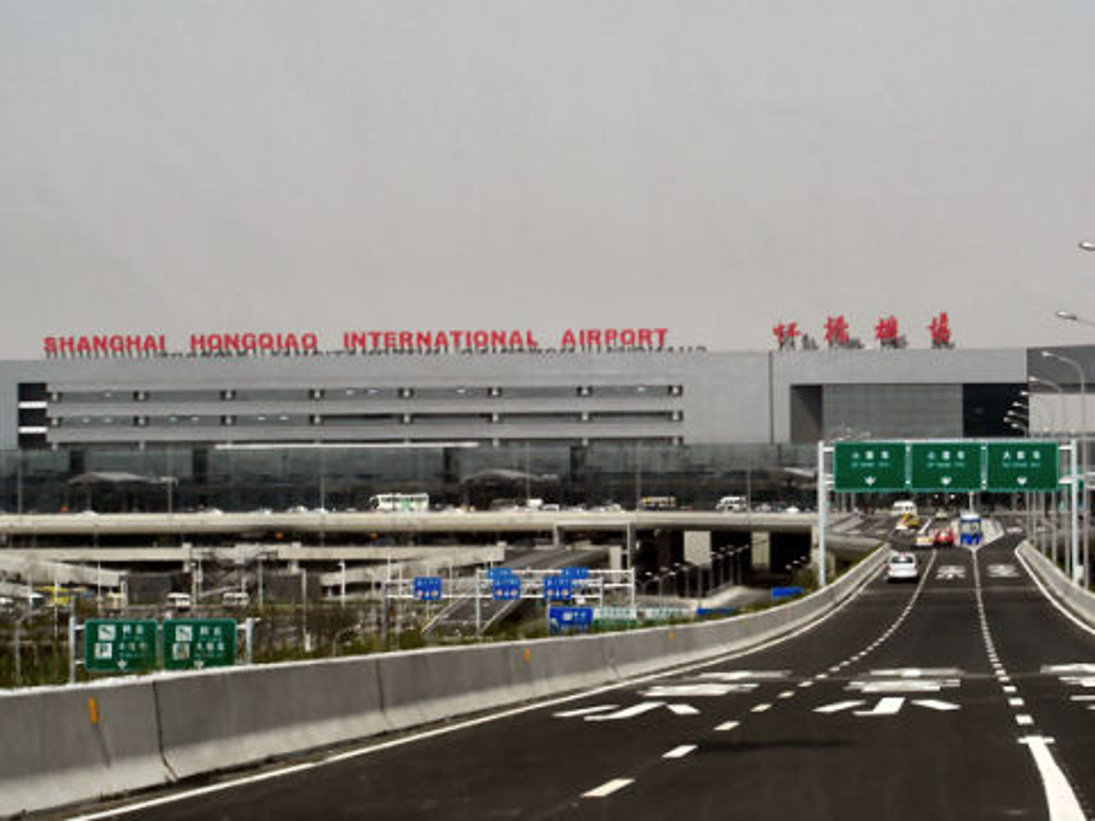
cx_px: 548
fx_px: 3005
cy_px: 410
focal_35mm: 95
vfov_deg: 15.6
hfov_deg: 20.7
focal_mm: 19.7
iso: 100
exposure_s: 1/320
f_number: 6.9
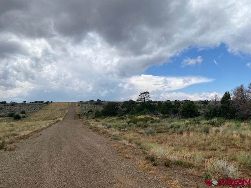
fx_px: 189
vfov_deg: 53.1
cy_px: 94
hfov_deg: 67.3
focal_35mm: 26
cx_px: 126
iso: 32
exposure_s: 1/4608
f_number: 1.8
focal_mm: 4.25
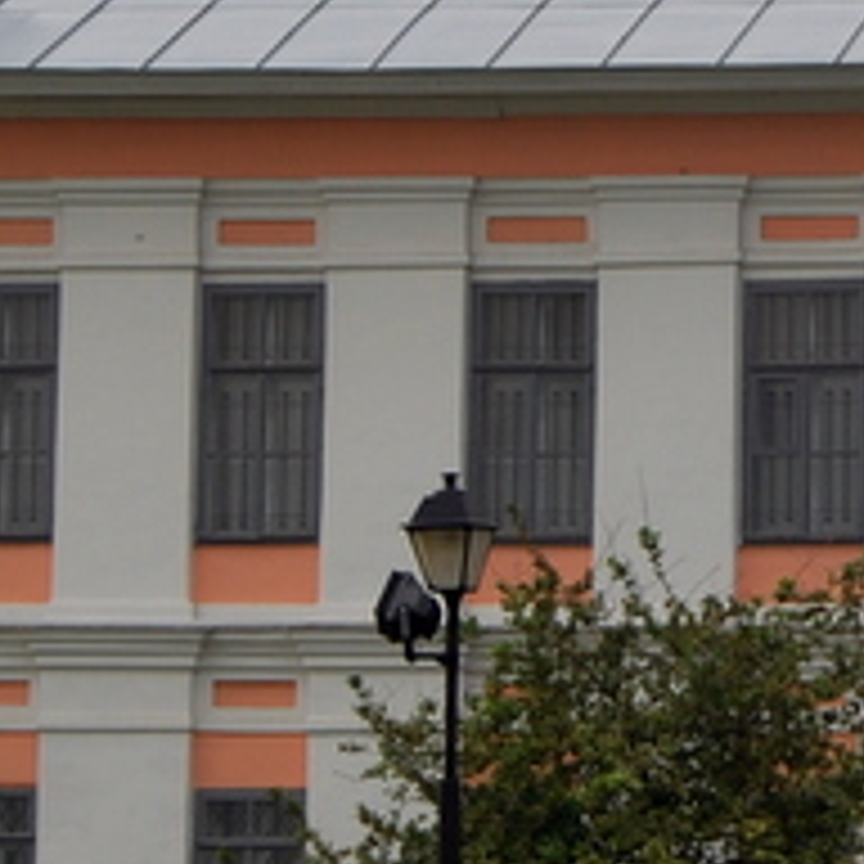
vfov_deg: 8.2
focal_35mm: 213
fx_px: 6015
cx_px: 1422
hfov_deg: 8.0
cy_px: 180
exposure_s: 1/200
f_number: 7.1
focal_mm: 40
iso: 100
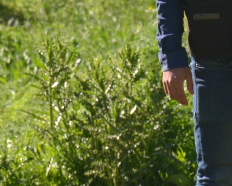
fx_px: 4401
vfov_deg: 2.4
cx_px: 239
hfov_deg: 3.0
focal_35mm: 641
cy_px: -26
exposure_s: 1/250
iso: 180
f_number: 8
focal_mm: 105
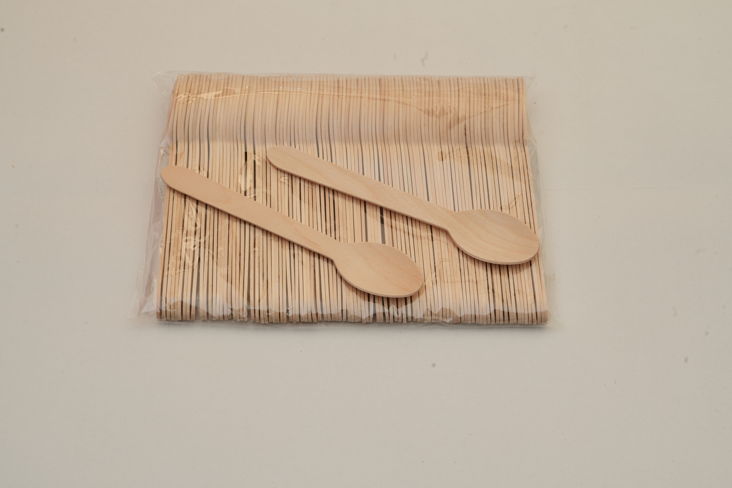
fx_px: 1830
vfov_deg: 15.2
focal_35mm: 90
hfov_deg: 22.6
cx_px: 366
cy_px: 244
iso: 320
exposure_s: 1/30
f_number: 14
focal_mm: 90
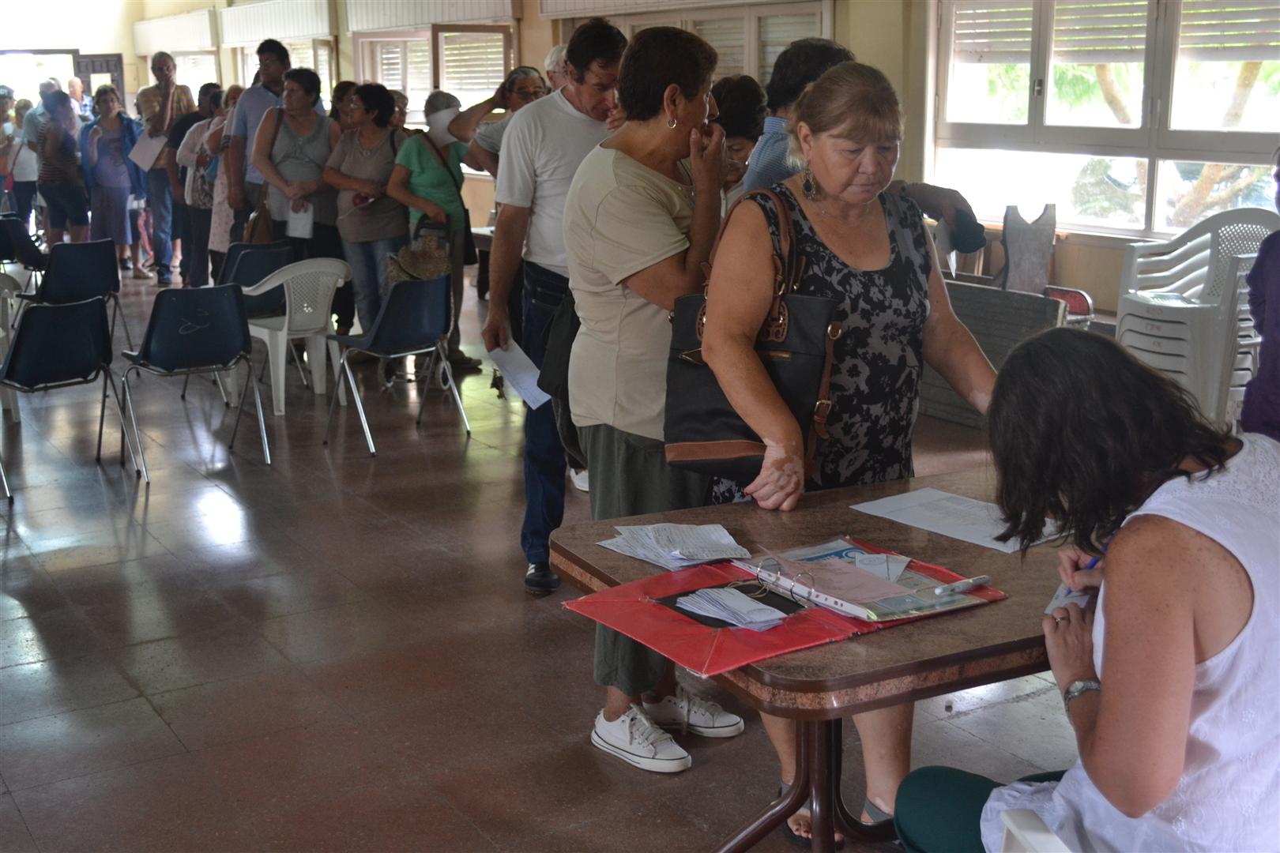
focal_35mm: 42
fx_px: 1493
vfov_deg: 31.9
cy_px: 426
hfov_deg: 46.4
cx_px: 640
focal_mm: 28
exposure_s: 1/15
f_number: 4.5
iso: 900
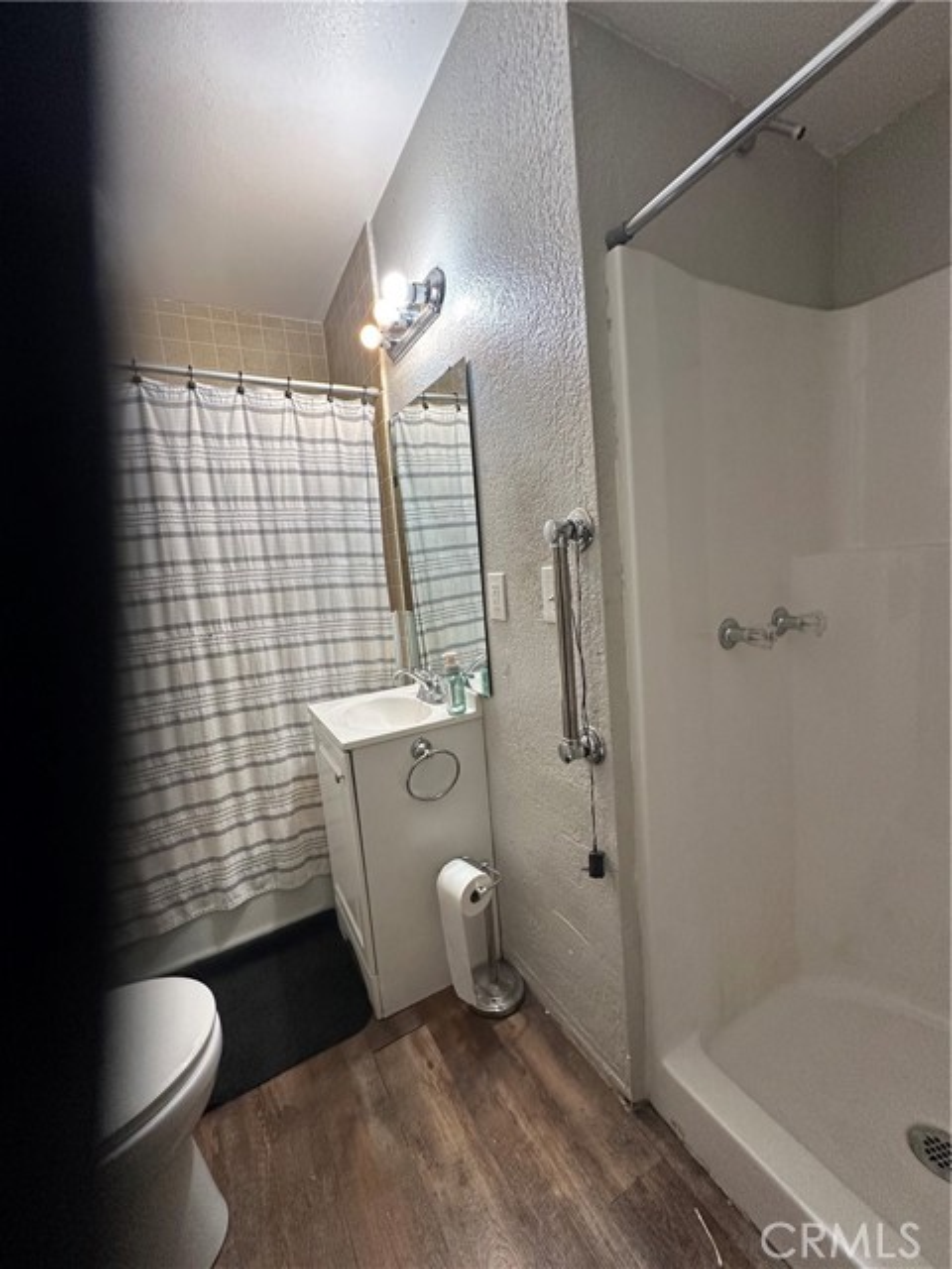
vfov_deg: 102.1
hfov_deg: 85.7
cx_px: 476
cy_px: 634
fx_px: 513
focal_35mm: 14
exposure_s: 1/120
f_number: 2.2
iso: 250
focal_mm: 2.22
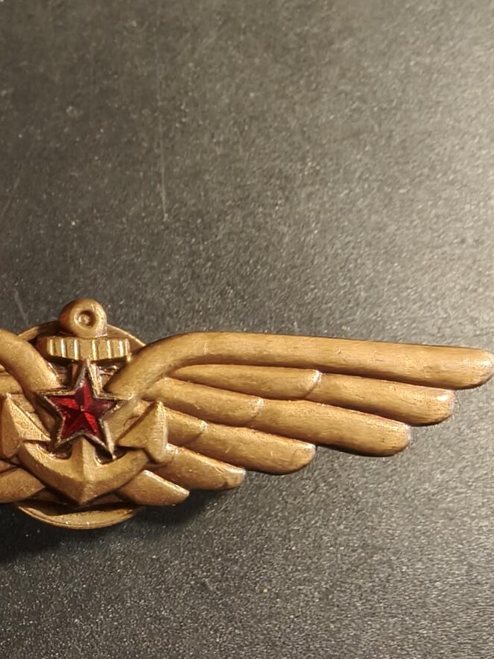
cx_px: 79
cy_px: 602
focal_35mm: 47
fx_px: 894
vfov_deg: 37.6
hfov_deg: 30.0
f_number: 2
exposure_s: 1/58.5
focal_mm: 2.32
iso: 200
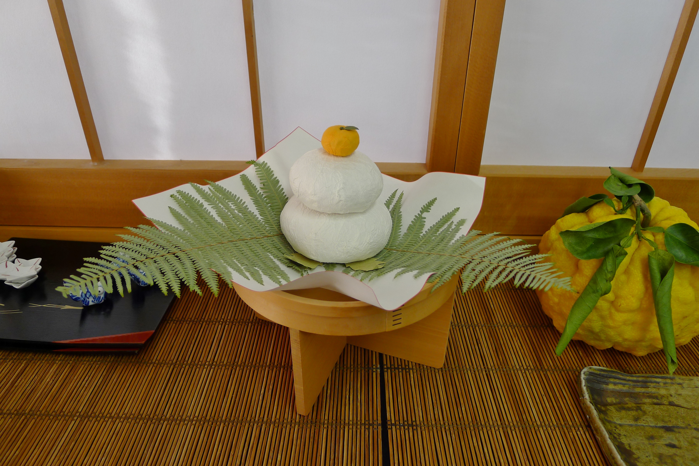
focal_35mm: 24
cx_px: 350
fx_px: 466
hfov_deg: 73.7
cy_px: 233
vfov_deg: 53.2
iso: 80
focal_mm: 5.1
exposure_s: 1/80
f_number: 2
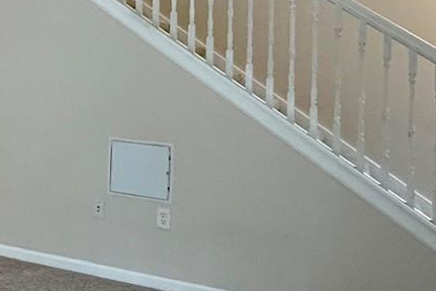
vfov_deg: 24.6
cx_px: -119
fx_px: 654
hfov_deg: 30.0
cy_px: 45
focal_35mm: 54
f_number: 2.2
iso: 320
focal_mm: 2.22
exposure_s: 1/60
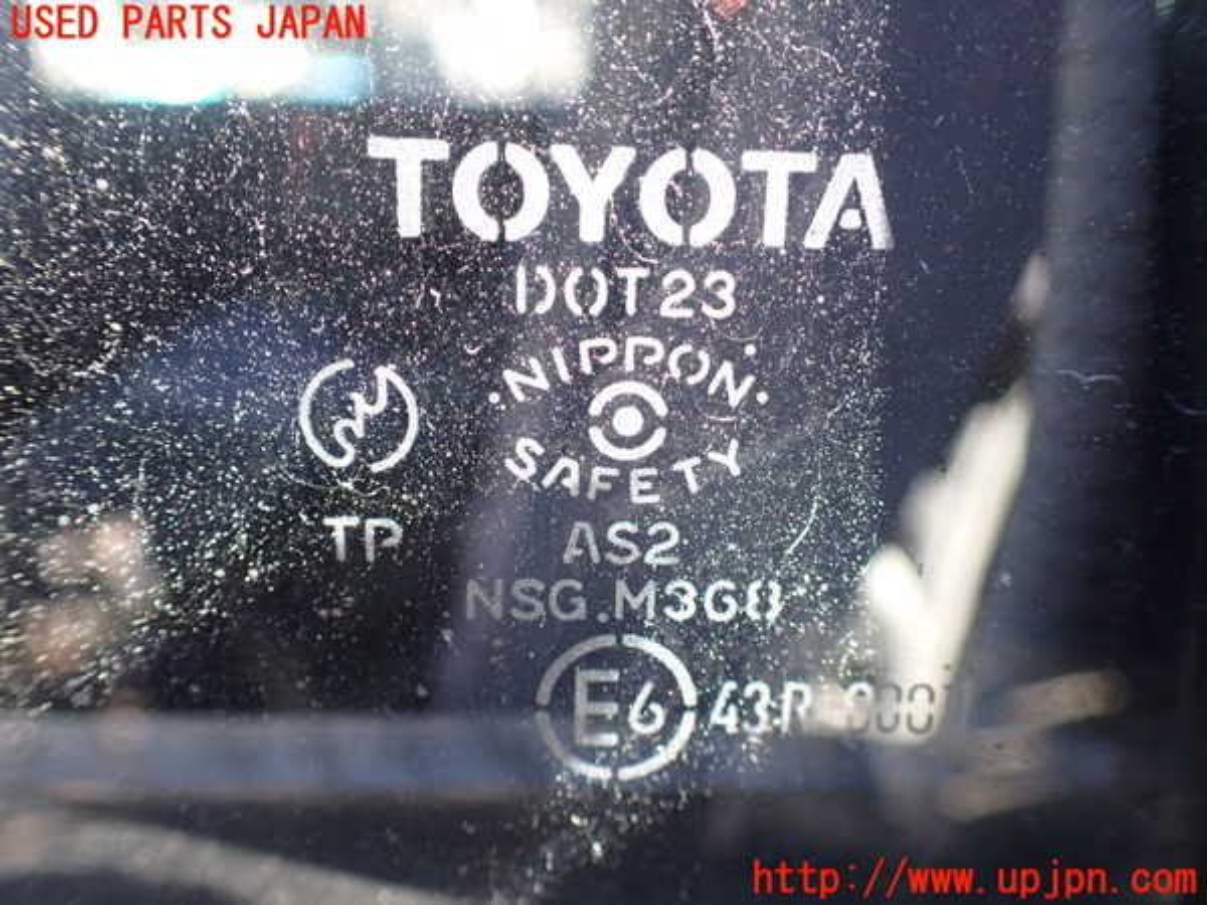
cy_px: 452
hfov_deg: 60.0
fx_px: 1046
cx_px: 604
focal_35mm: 30
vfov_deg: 46.8
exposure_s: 1/125
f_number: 2.3
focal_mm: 5.4
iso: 200
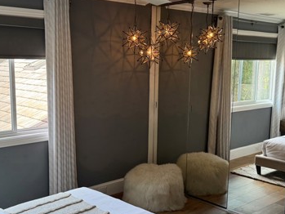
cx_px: 107
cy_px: 127
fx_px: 362
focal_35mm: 44
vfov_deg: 32.8
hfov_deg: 42.6
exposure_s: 1/120
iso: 80
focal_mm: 6.76
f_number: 1.78
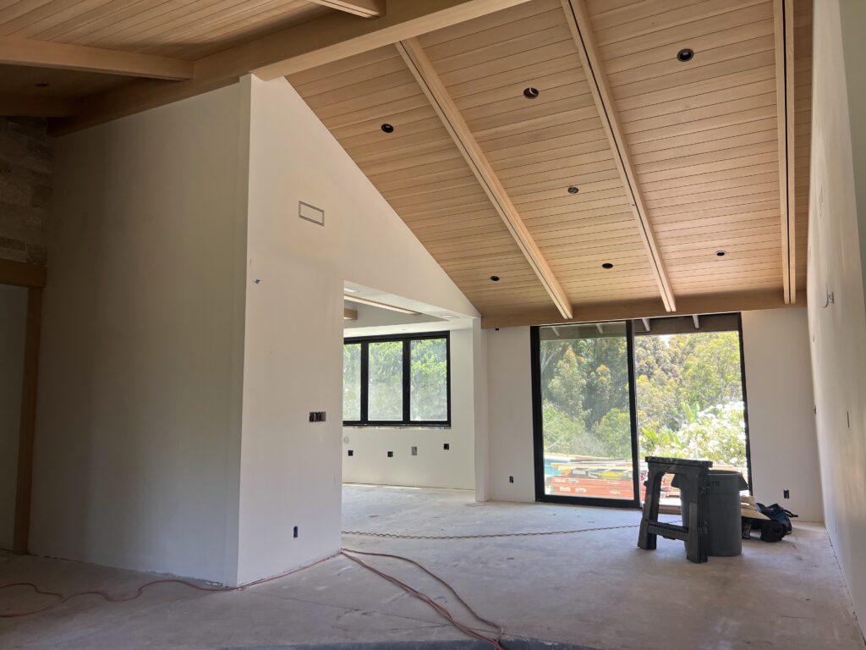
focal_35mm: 26
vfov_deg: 53.1
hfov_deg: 67.3
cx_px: 433
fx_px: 650
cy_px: 325
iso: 40
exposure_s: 1/228
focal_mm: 5.7
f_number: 1.5
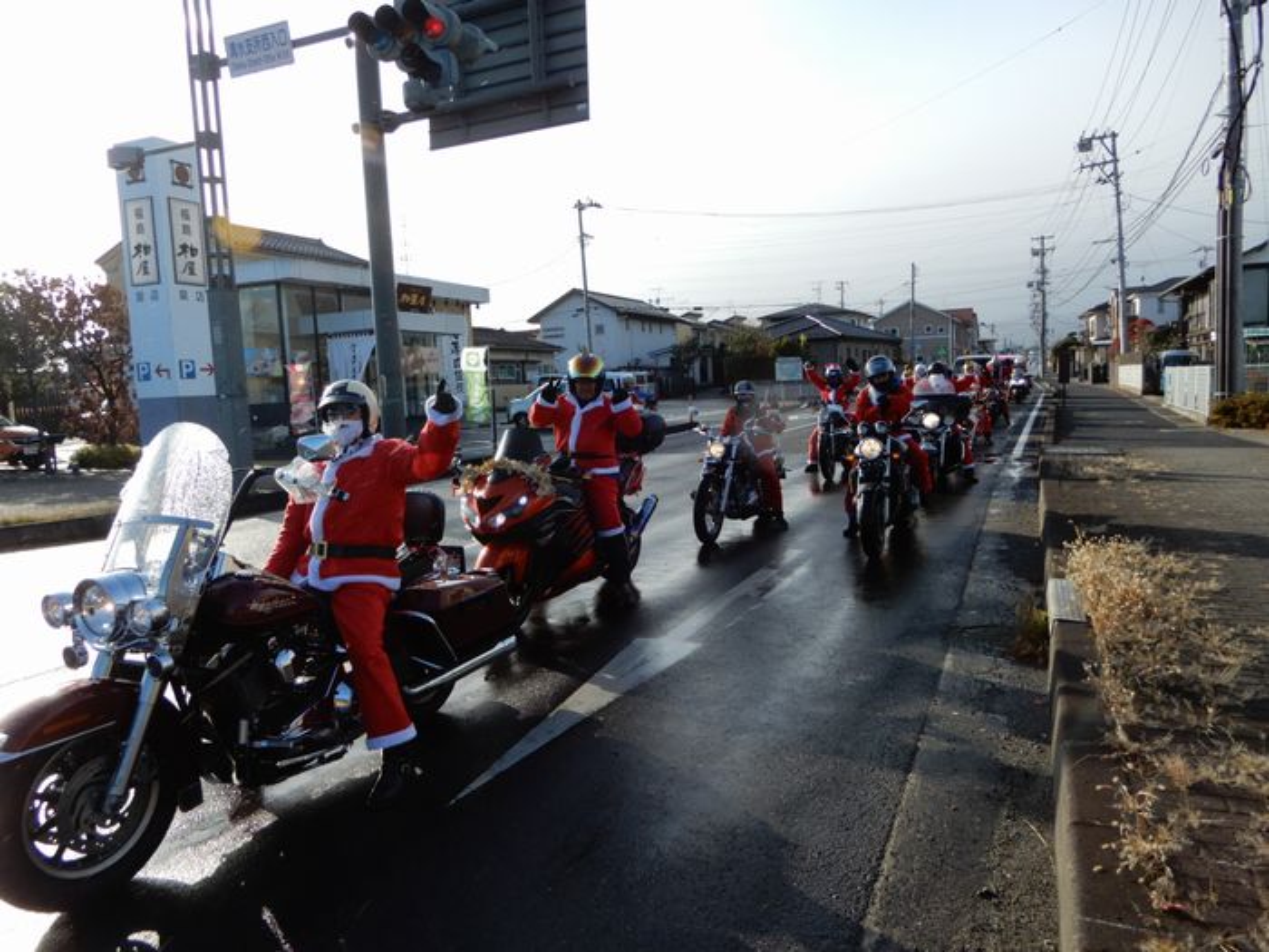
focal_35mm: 24
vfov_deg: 56.8
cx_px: 634
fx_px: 880
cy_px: 476
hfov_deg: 71.6
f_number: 3.4
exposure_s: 1/640
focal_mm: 4.3
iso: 80
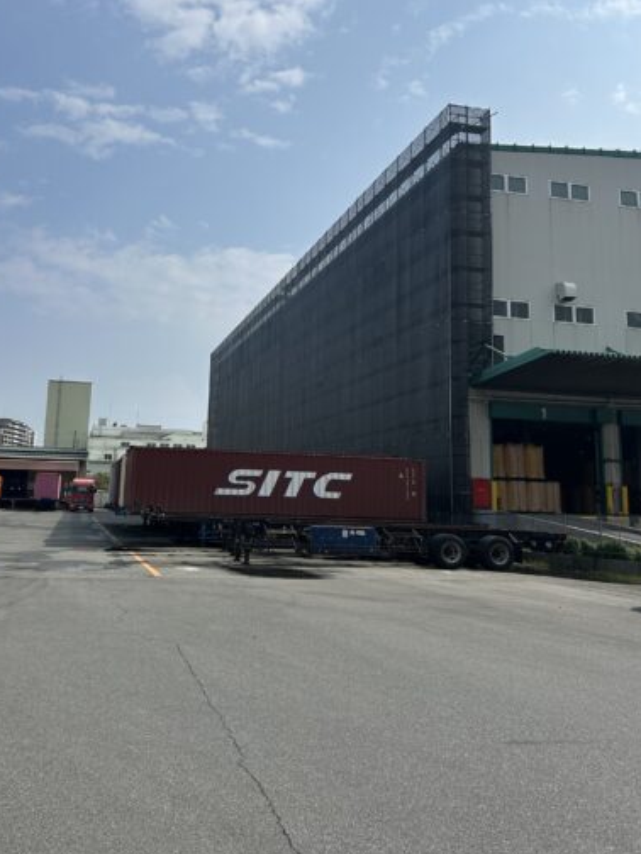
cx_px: 276
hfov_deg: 42.8
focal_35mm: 33
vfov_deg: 55.1
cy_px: 363
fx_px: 815
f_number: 1.5
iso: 50
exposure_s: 1/8696
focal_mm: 5.7
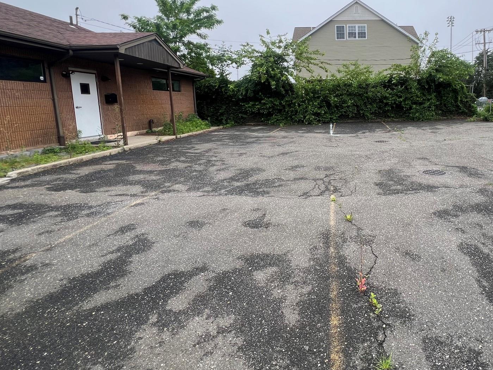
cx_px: 349
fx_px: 271
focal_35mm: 19
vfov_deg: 67.4
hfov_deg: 80.2
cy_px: 134
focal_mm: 1.57
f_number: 1.8
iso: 32
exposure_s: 1/815
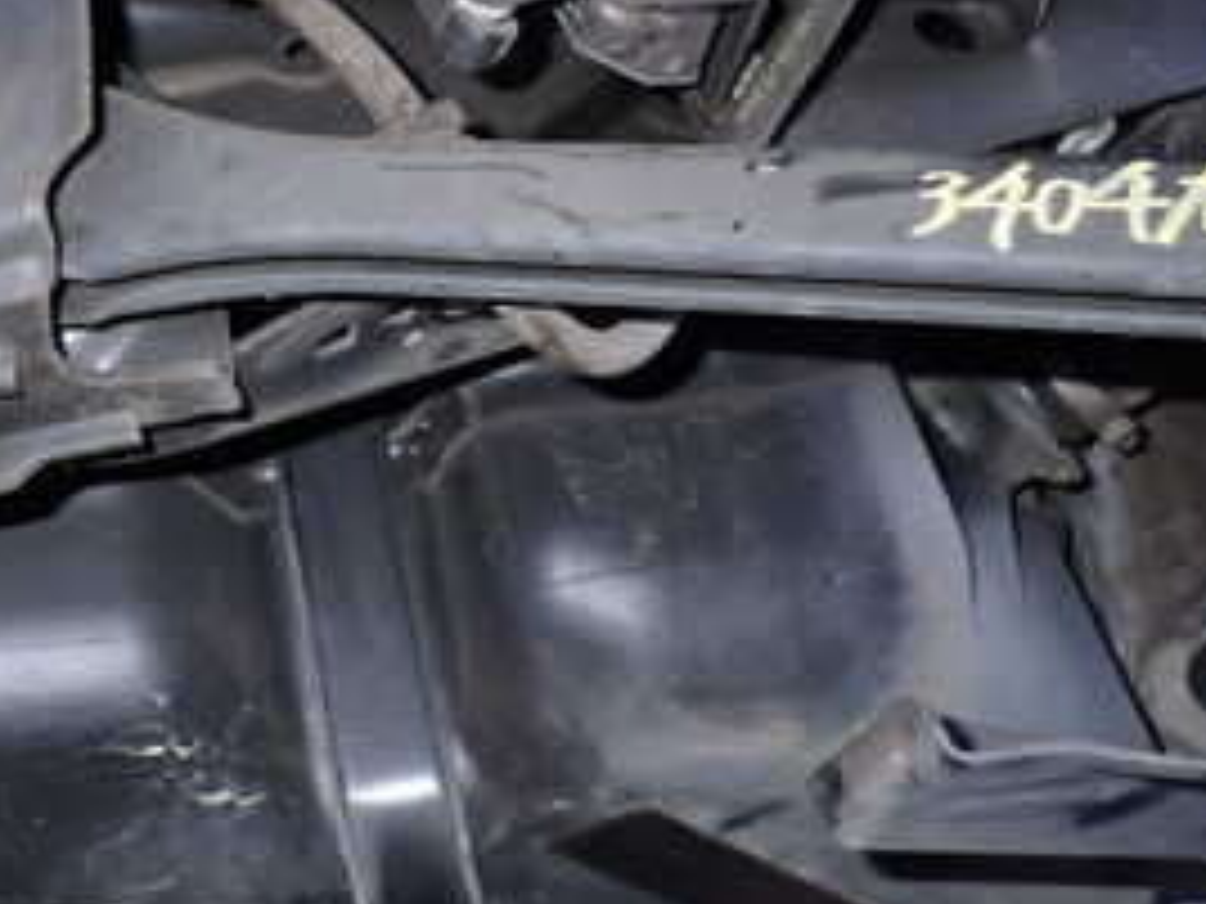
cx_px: 32
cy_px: 211
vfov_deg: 25.7
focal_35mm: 56
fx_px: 1951
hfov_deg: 32.0
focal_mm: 4.5
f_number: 2
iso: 320
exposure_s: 1/30
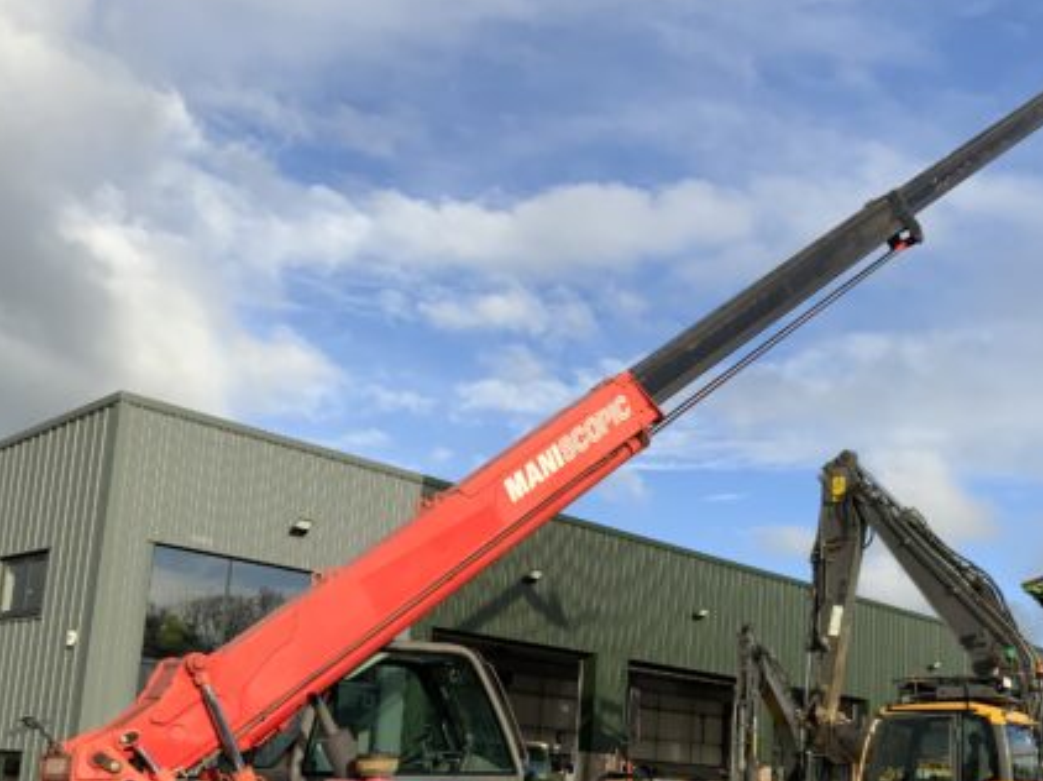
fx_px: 1325
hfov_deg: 42.6
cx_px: 657
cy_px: 566
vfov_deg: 32.3
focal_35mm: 44
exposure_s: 1/1577
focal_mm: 3
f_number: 1.8
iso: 16
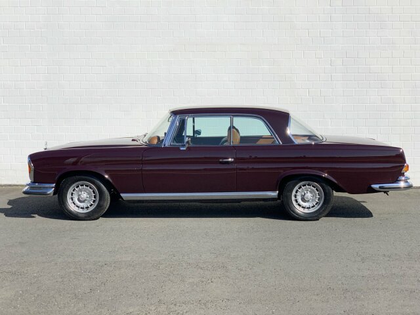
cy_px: 158
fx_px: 631
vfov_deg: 28.0
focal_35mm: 52
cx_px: 210
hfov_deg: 36.8
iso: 16
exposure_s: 1/1845
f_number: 2.4
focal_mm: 6
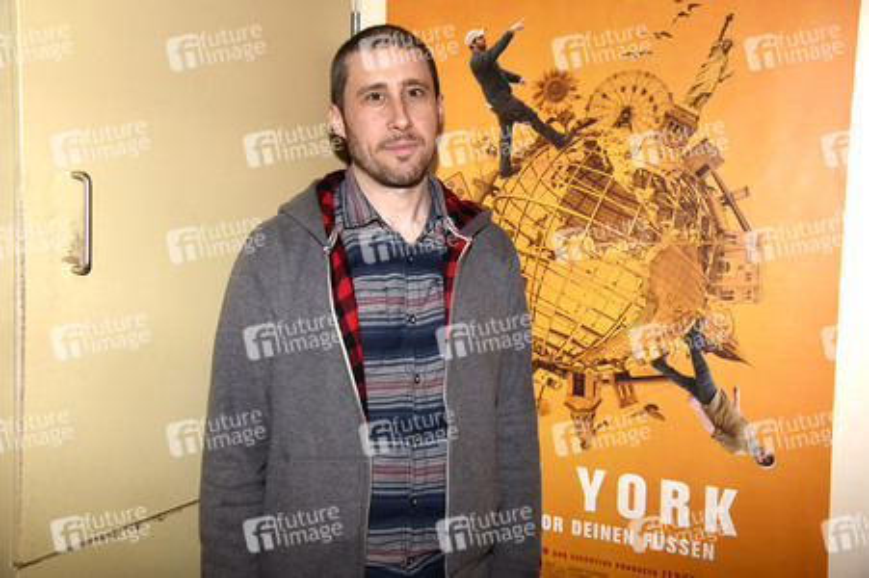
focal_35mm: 40
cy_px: 289
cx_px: 434
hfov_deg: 48.5
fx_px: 965
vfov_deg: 33.4
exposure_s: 1/50
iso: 800
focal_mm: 40
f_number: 6.3
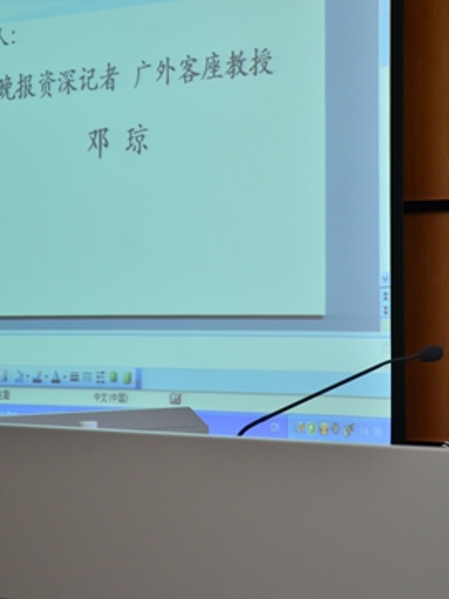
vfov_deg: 17.3
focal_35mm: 114
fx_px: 1970
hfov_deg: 12.9
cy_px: 299
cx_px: 373
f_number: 5
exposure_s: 1/80
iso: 800
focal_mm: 52
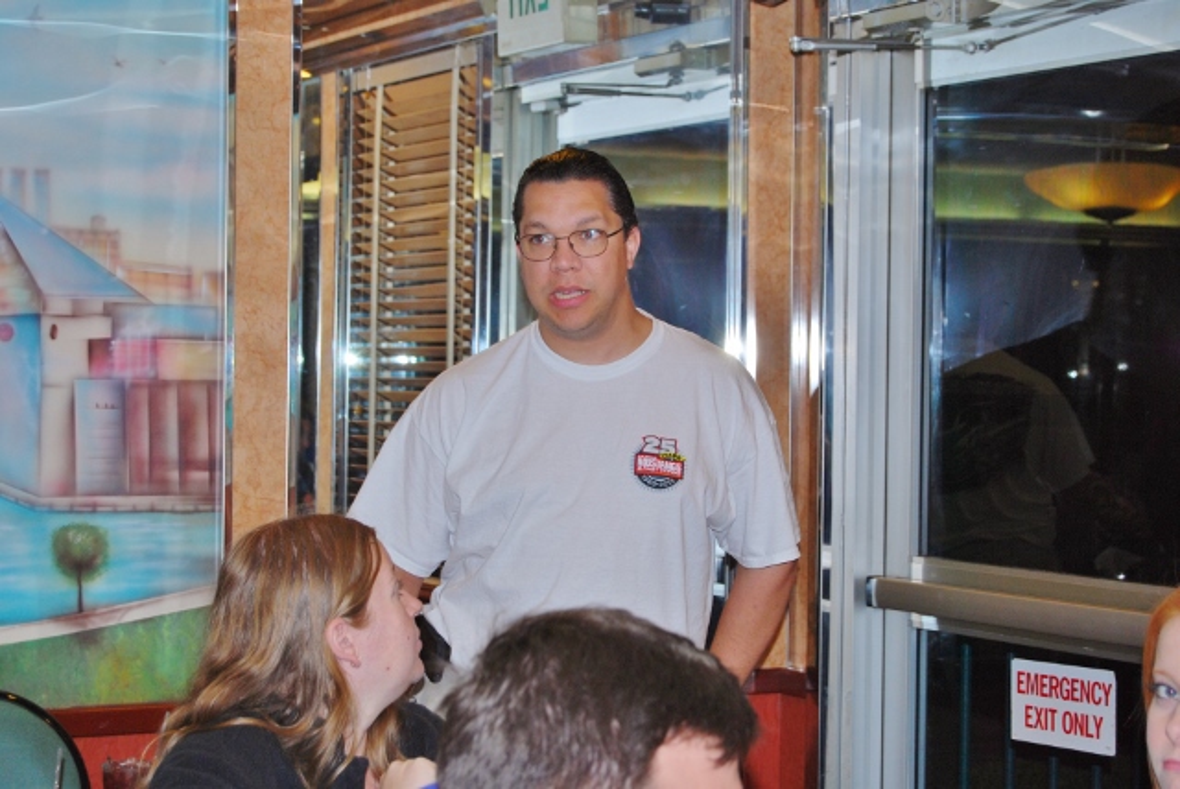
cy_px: 394
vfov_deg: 17.5
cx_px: 590
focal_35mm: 78
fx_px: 2559
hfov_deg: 26.0
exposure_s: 1/60
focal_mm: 52
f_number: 5.6
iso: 200
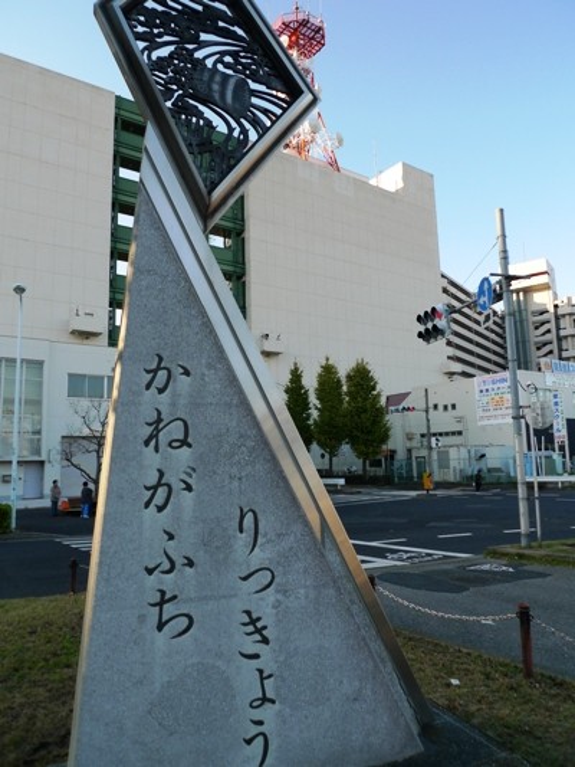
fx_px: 531
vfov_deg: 71.6
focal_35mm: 24
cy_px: 384
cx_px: 288
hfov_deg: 56.8
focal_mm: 5.1
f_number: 2.8
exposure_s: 1/400
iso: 80
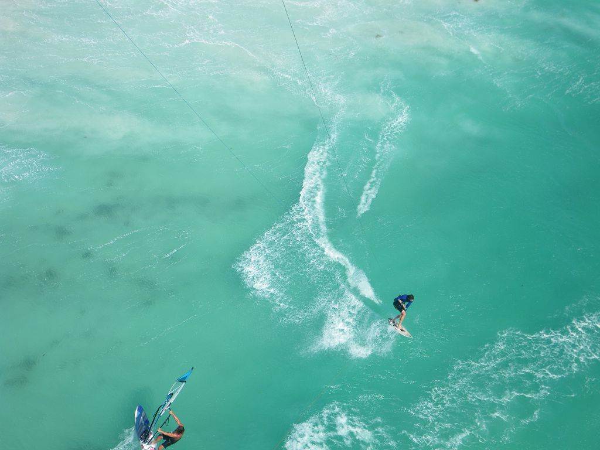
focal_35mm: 42
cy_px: 225
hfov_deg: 44.8
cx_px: 300
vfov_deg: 34.3
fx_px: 728
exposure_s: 1/500
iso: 50
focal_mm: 7.5
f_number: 4.2
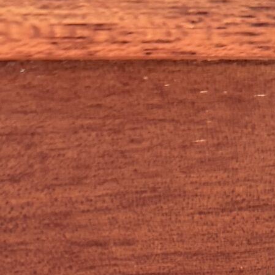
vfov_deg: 12.4
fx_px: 1088
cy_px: 583
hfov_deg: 14.2
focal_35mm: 121
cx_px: 274
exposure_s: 1/96
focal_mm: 6.76
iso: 200
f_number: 1.78
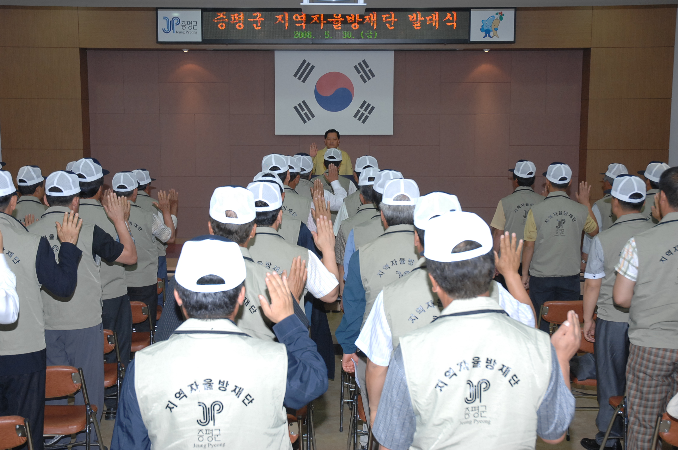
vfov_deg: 26.4
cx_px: 339
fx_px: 959
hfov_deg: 38.9
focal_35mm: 51
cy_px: 225
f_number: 5.6
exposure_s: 1/60
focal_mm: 34
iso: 400
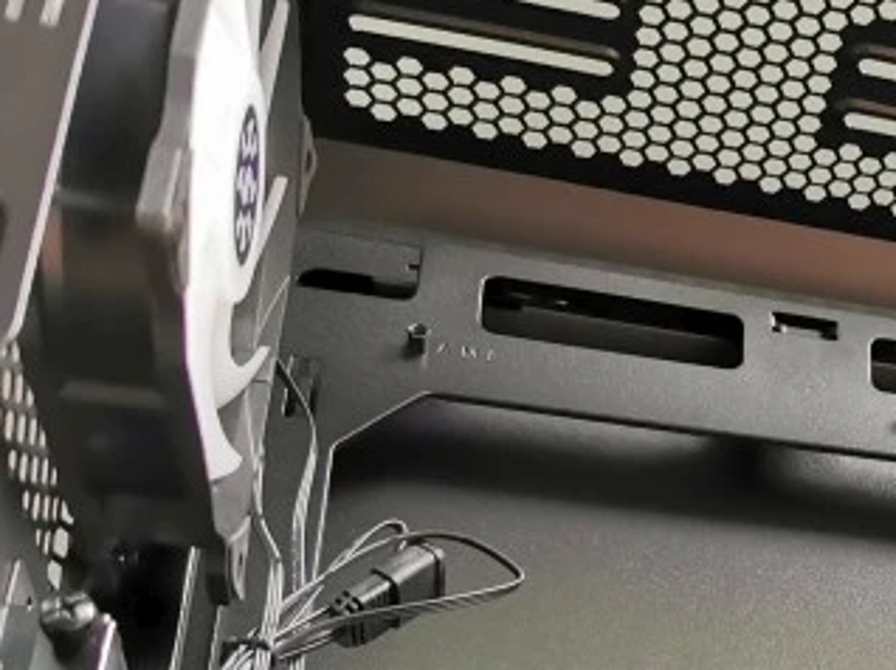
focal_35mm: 68
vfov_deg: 20.5
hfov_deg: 25.2
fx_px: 1759
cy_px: 757
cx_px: 1119
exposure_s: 1/60
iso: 250
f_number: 1.6
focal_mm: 5.56
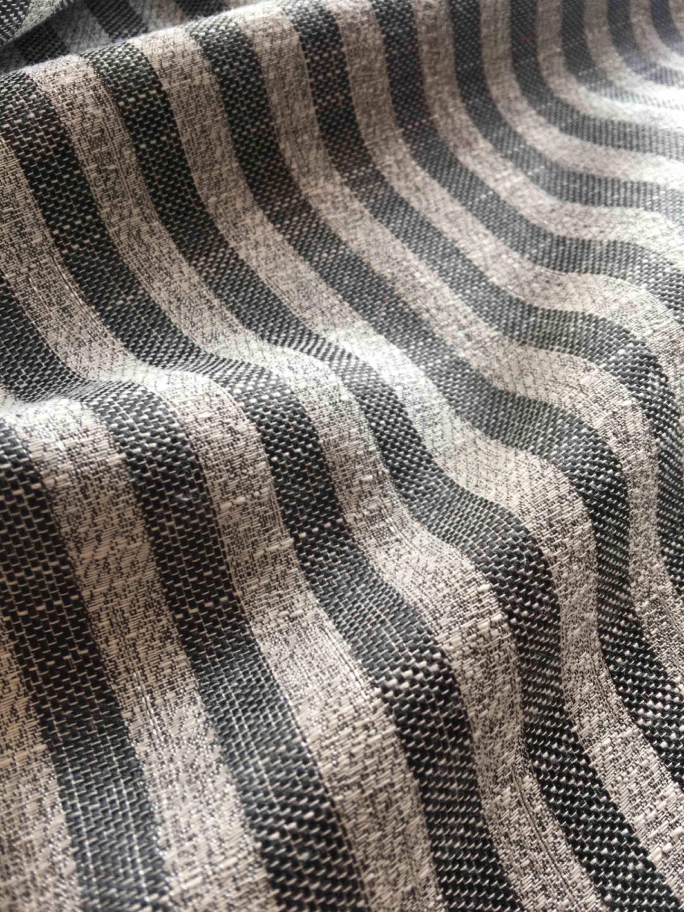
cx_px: 342
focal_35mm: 29
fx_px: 764
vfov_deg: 61.7
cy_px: 456
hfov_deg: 48.2
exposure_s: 1/50
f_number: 2.2
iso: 32
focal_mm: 4.15
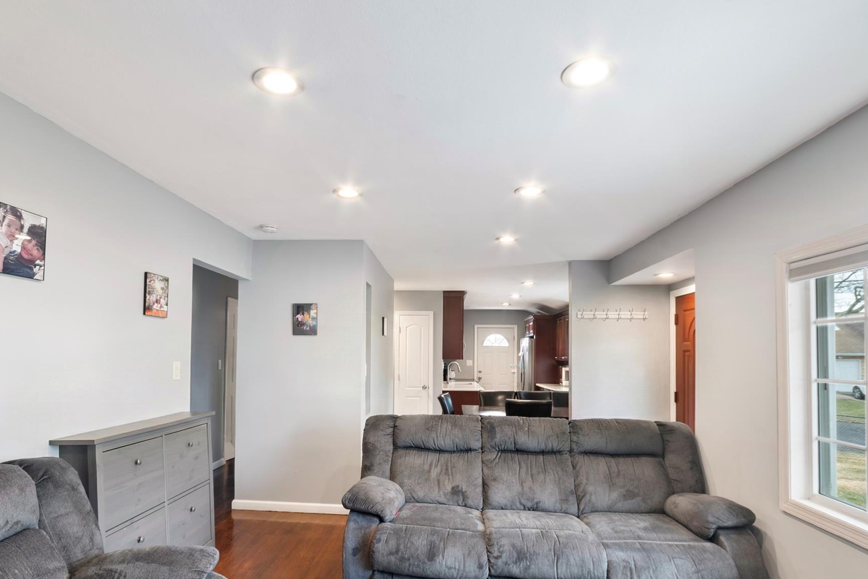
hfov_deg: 89.9
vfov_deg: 66.9
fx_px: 434
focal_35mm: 18
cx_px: 409
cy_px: 338
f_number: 11
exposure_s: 4
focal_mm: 10
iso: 100
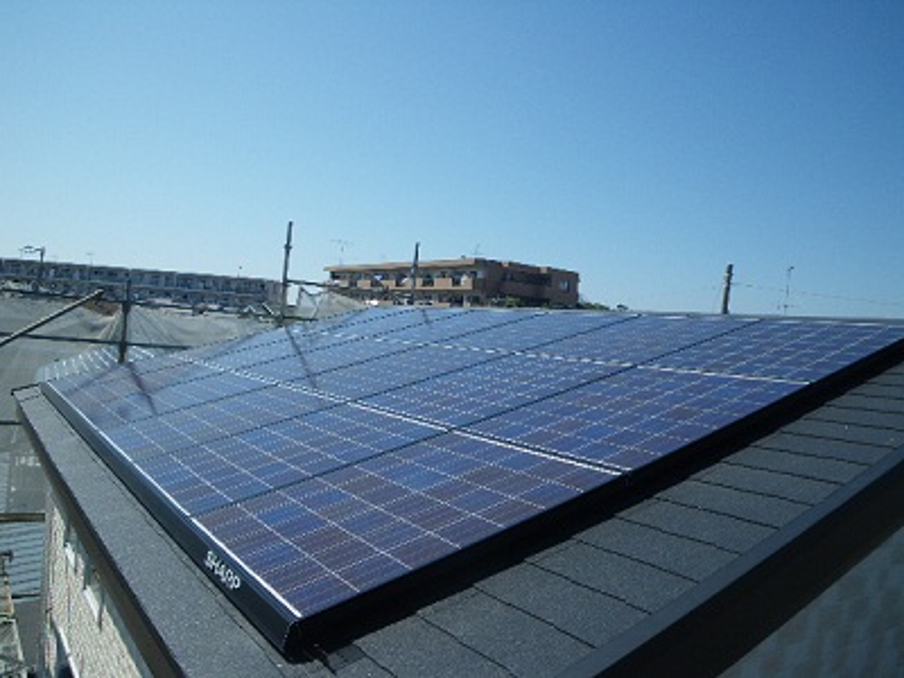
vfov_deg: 49.7
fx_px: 731
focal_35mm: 28
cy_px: 339
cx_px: 452
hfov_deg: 63.4
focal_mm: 5
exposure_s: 1/400
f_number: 4.2
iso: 50
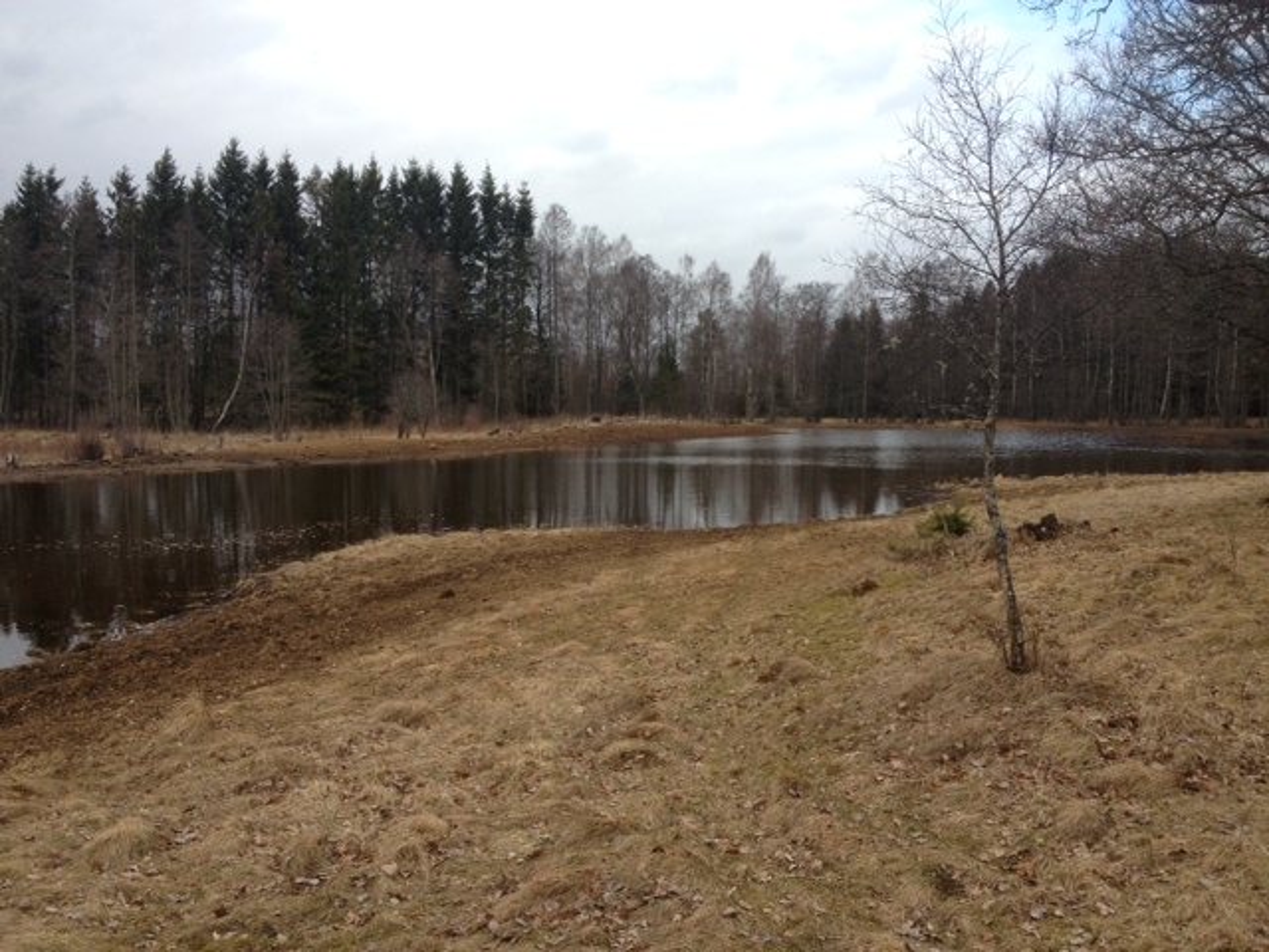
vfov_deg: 40.7
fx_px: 1283
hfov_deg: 52.6
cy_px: 476
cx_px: 634
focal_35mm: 35
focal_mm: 4.28
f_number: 2.4
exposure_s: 1/323
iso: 50
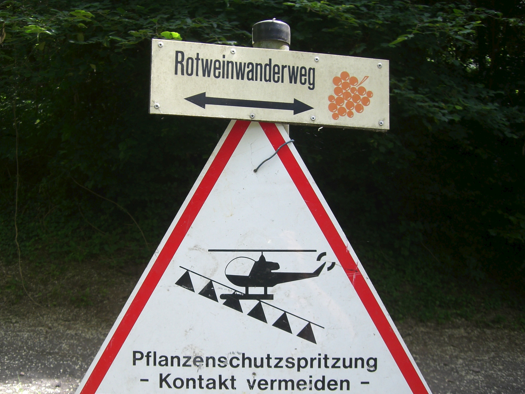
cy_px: 223
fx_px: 652
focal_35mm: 43
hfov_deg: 43.8
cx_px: 245
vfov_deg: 33.5
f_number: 2.7
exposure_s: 1/250
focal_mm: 6.2
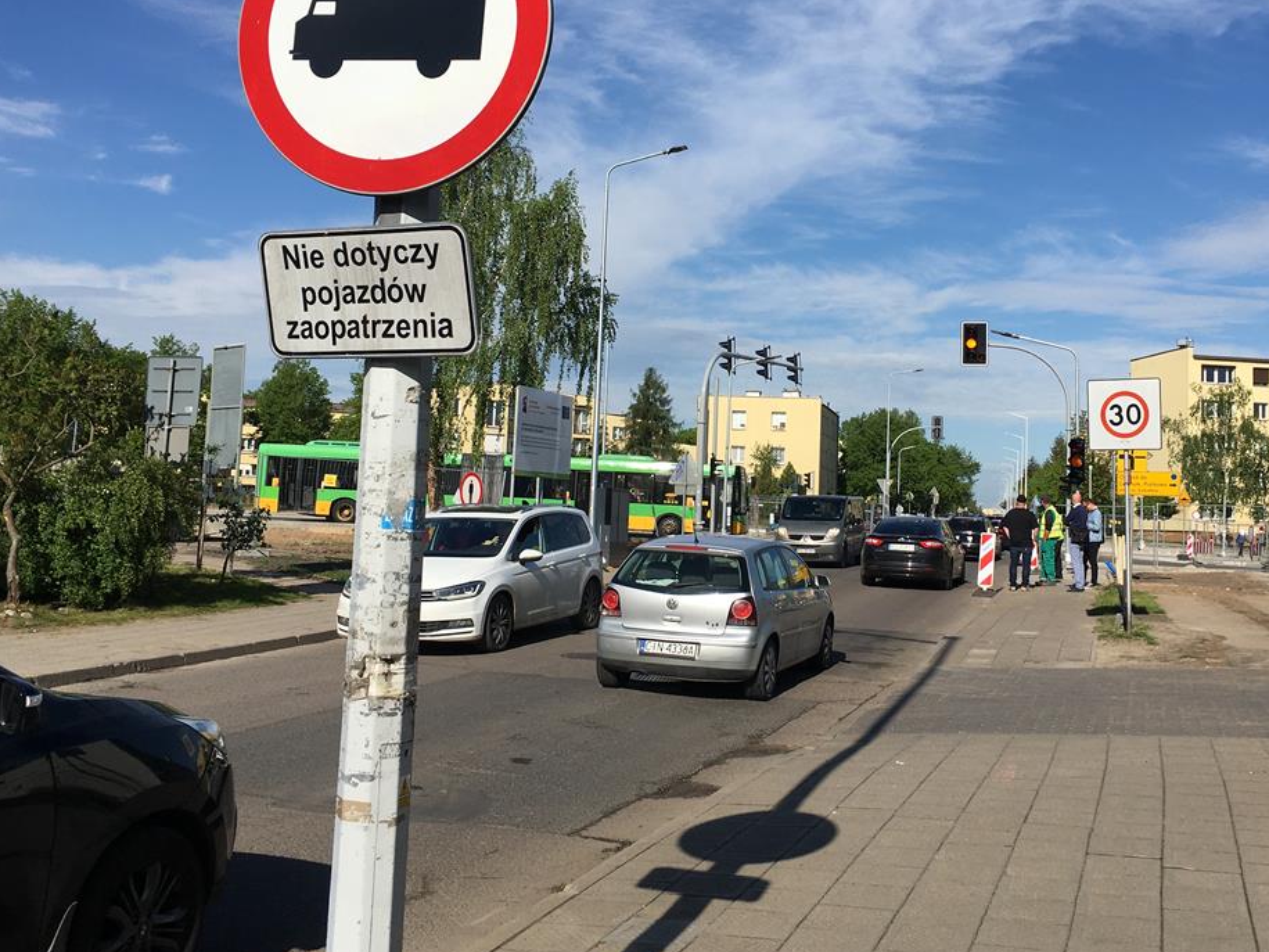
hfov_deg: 48.7
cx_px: 759
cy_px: 398
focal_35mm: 38
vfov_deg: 37.6
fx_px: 1393
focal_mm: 4.15
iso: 25
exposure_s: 1/2262
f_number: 2.2
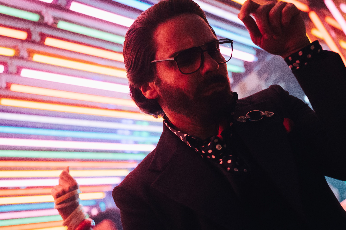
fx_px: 500
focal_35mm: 52
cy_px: 140
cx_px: 220
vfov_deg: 25.9
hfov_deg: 37.9
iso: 5000
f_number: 2.2
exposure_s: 1/270
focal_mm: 35
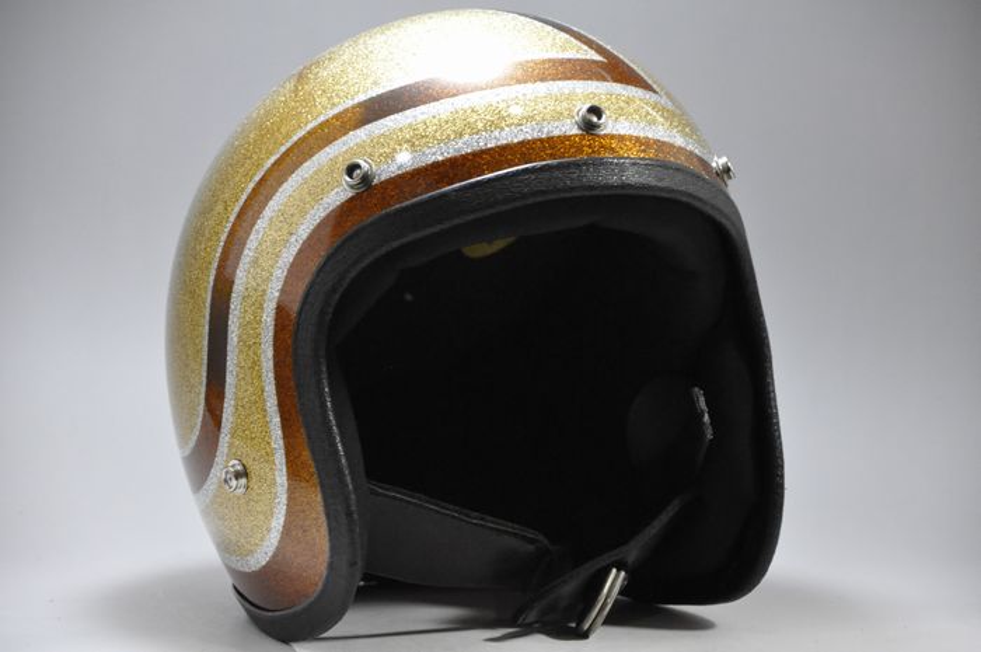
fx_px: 4899
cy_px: 326
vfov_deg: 7.6
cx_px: 490
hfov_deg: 11.4
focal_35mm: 180
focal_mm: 120
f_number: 5.6
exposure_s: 1/100
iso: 3200
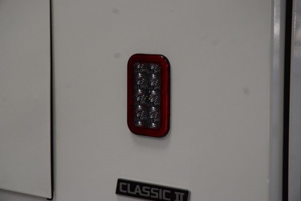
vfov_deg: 13.0
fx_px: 878
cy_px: 100
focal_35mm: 105
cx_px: 150
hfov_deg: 19.5
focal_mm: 70
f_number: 8
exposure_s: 1/125
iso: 1600
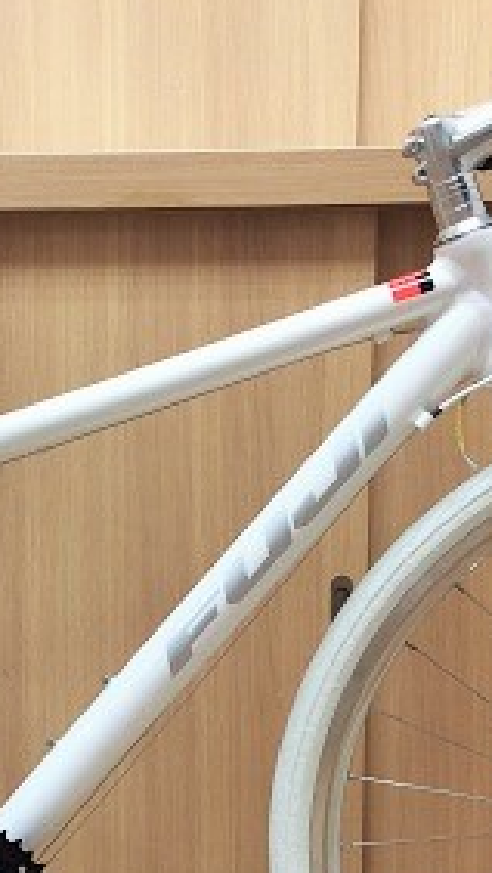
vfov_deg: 28.1
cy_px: 666
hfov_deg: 16.1
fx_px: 1713
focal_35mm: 74
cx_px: 31
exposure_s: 1/33
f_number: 2.4
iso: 40
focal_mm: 3.3
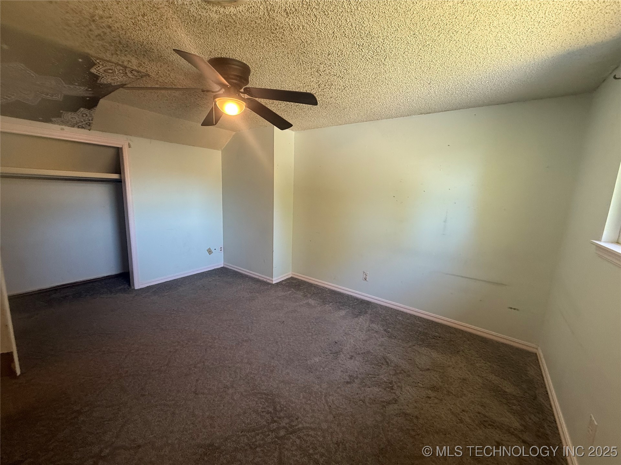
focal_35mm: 14
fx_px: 251
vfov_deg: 85.7
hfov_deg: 102.1
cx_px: 310
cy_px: 232
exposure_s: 1/60
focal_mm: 2.22
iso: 200
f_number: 2.2
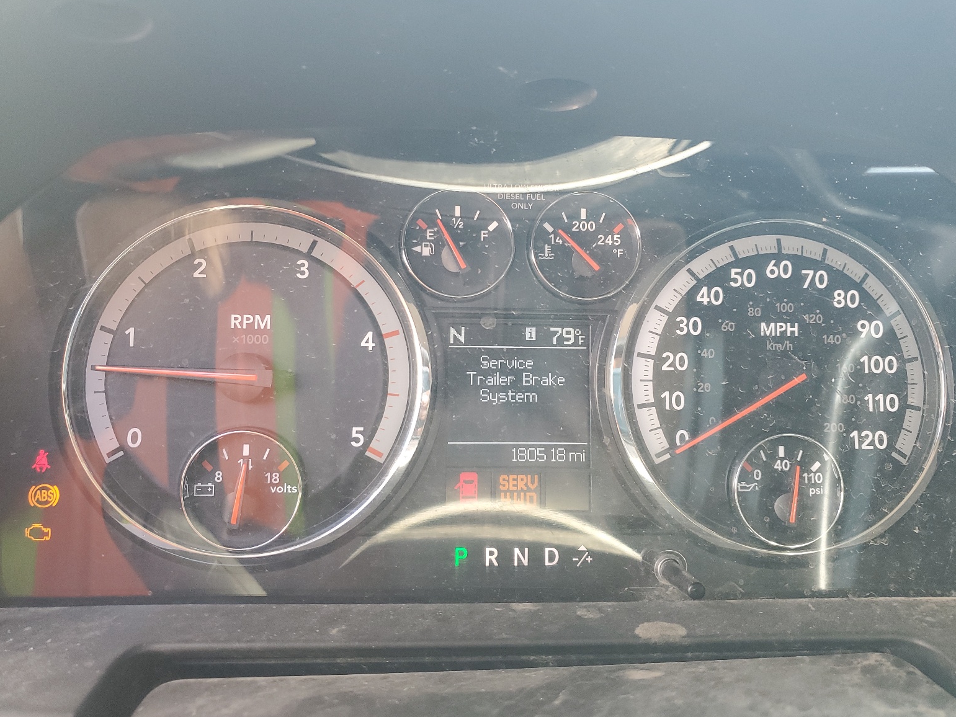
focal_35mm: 27
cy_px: 353
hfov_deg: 65.3
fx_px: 746
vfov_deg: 51.4
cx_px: 494
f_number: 1.5
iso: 94
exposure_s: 1/120
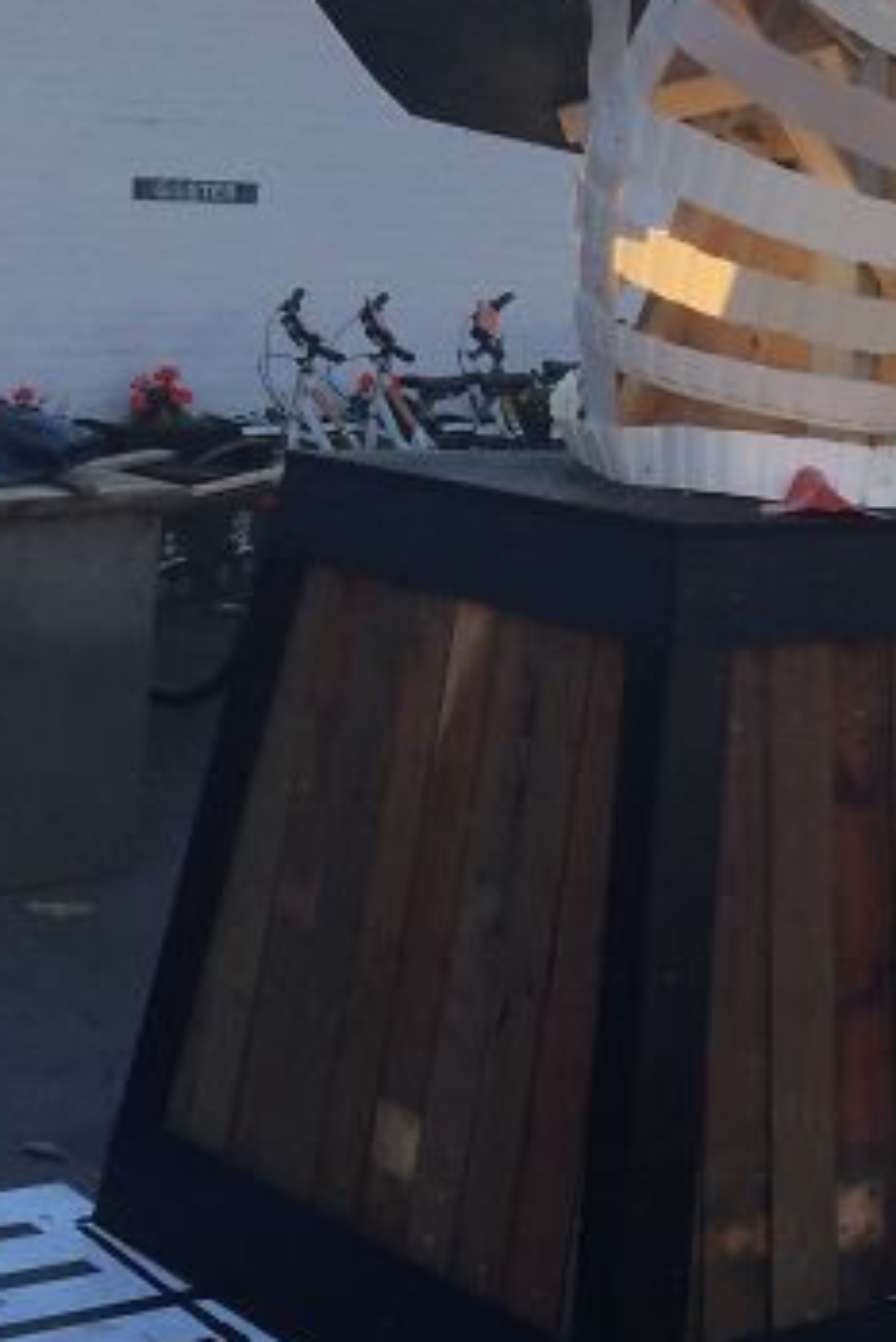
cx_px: 715
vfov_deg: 25.9
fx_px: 2834
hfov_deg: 17.8
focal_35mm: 76
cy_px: 165
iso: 32
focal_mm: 4.15
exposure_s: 1/694
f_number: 2.2
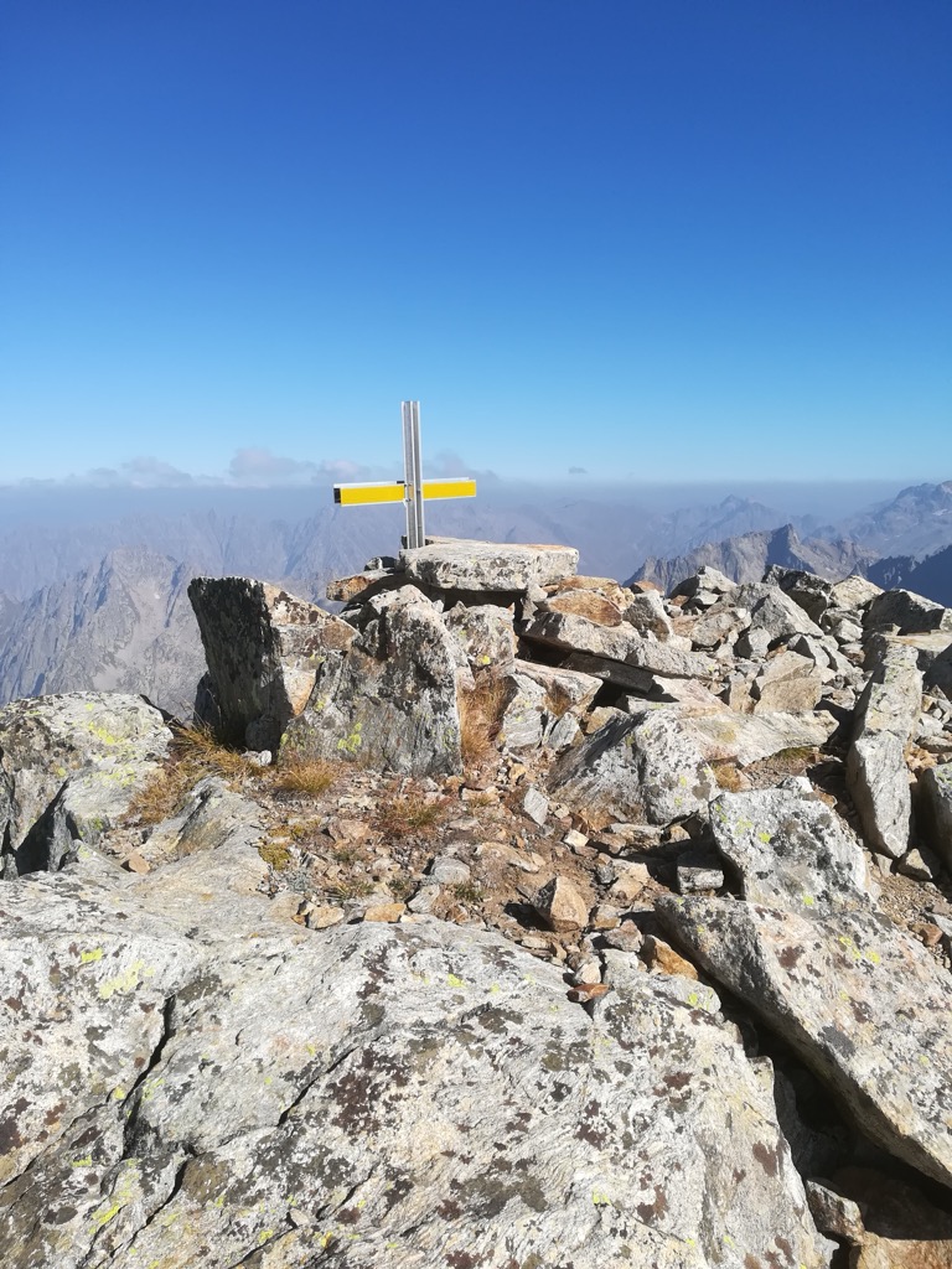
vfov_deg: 67.3
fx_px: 953
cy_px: 634
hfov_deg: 53.1
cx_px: 476
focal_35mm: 26
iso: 50
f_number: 2.2
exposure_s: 1/1230
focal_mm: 3.83
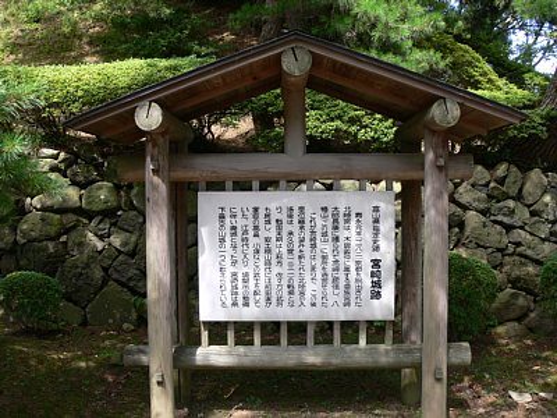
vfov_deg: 40.7
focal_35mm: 35
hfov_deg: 52.6
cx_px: 278
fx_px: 563
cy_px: 209
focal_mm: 7.4
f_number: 4
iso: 80
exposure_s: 1/100
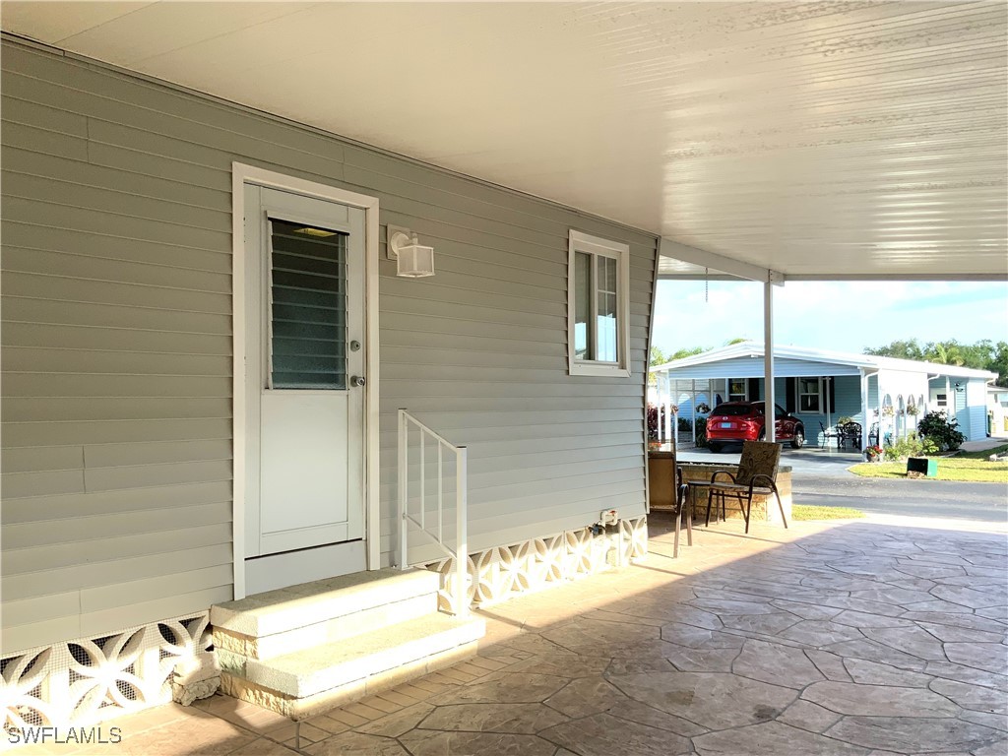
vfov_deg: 48.2
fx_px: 844
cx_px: 504
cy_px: 378
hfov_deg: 61.7
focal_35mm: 29
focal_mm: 3
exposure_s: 1/709
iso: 16
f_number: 1.8
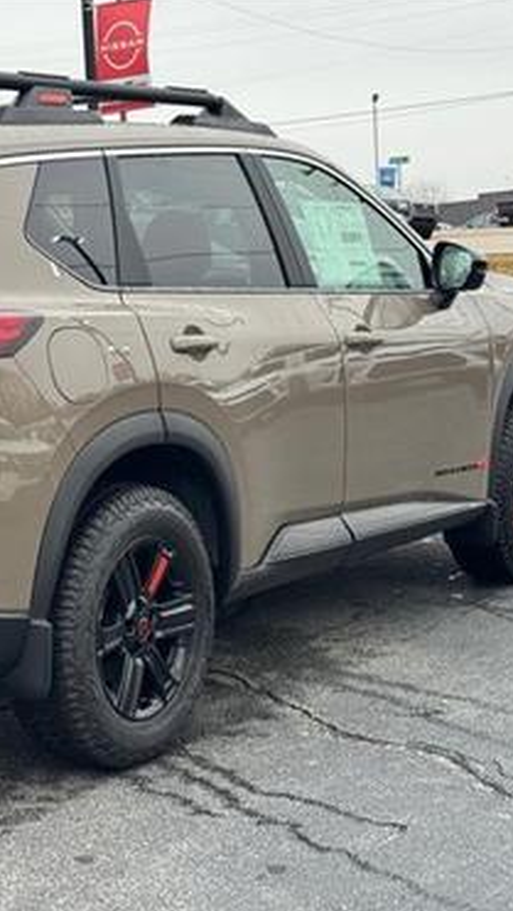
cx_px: -15
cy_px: 454
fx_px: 1715
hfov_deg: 16.6
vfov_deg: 29.7
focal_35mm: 71
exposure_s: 1/179
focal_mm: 6.76
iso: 64
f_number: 1.78
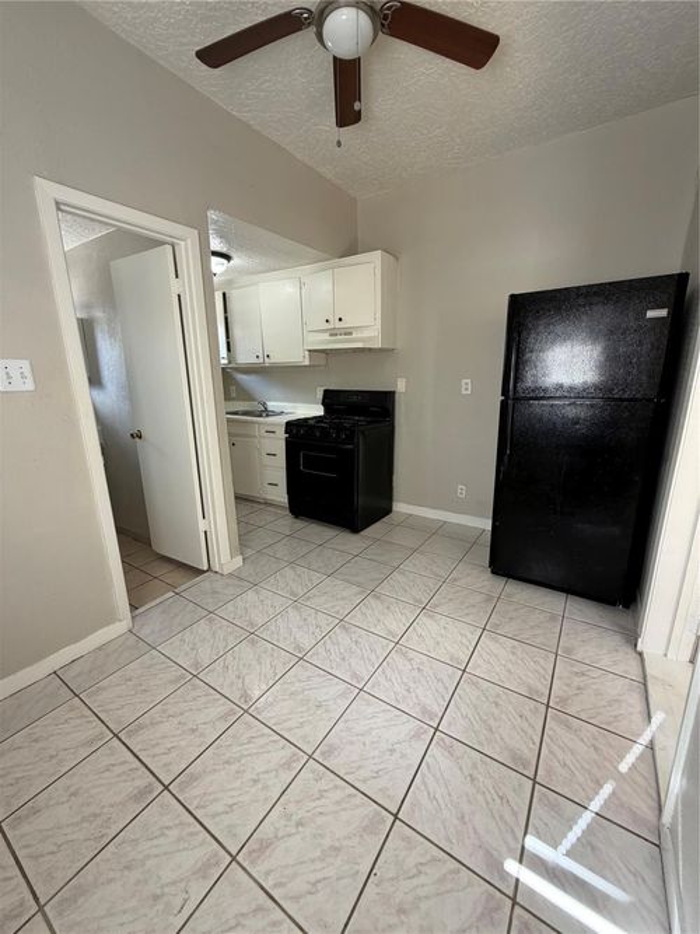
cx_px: 350
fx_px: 378
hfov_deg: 85.7
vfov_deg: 102.1
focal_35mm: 14
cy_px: 467
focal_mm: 2.22
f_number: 2.2
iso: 160
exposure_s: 1/121
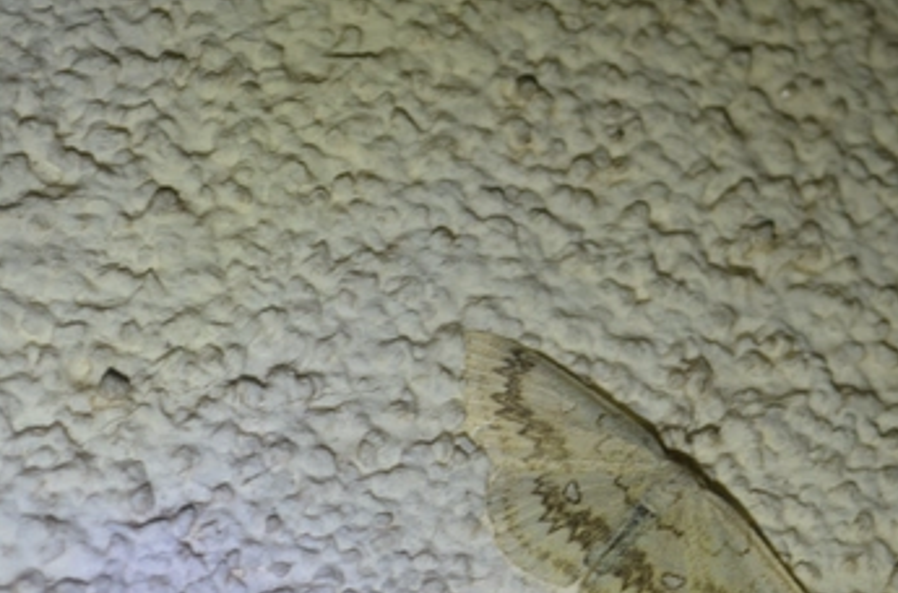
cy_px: 534
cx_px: 648
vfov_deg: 8.9
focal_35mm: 153
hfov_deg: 13.4
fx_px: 3804
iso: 100
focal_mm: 55
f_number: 8
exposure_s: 1/125
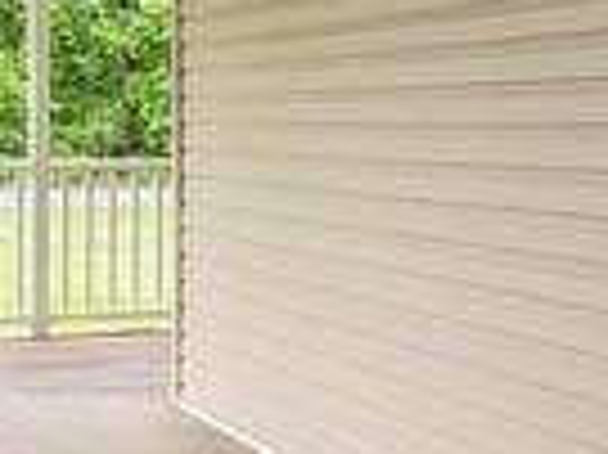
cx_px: 396
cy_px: -63
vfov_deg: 17.1
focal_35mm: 83
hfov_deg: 23.5
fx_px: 1457
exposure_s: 1/60
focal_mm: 7
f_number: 8
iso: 200
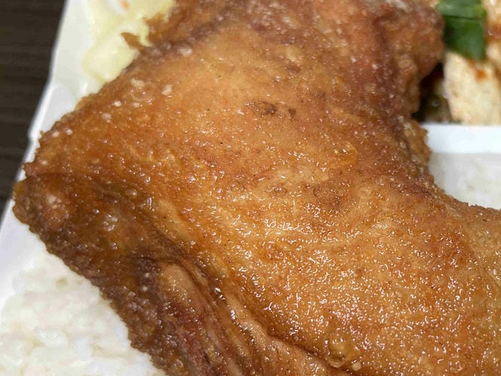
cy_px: 235
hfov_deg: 38.3
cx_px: 428
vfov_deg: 30.8
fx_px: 680
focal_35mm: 47
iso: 64
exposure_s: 1/120
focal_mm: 5.7
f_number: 1.5
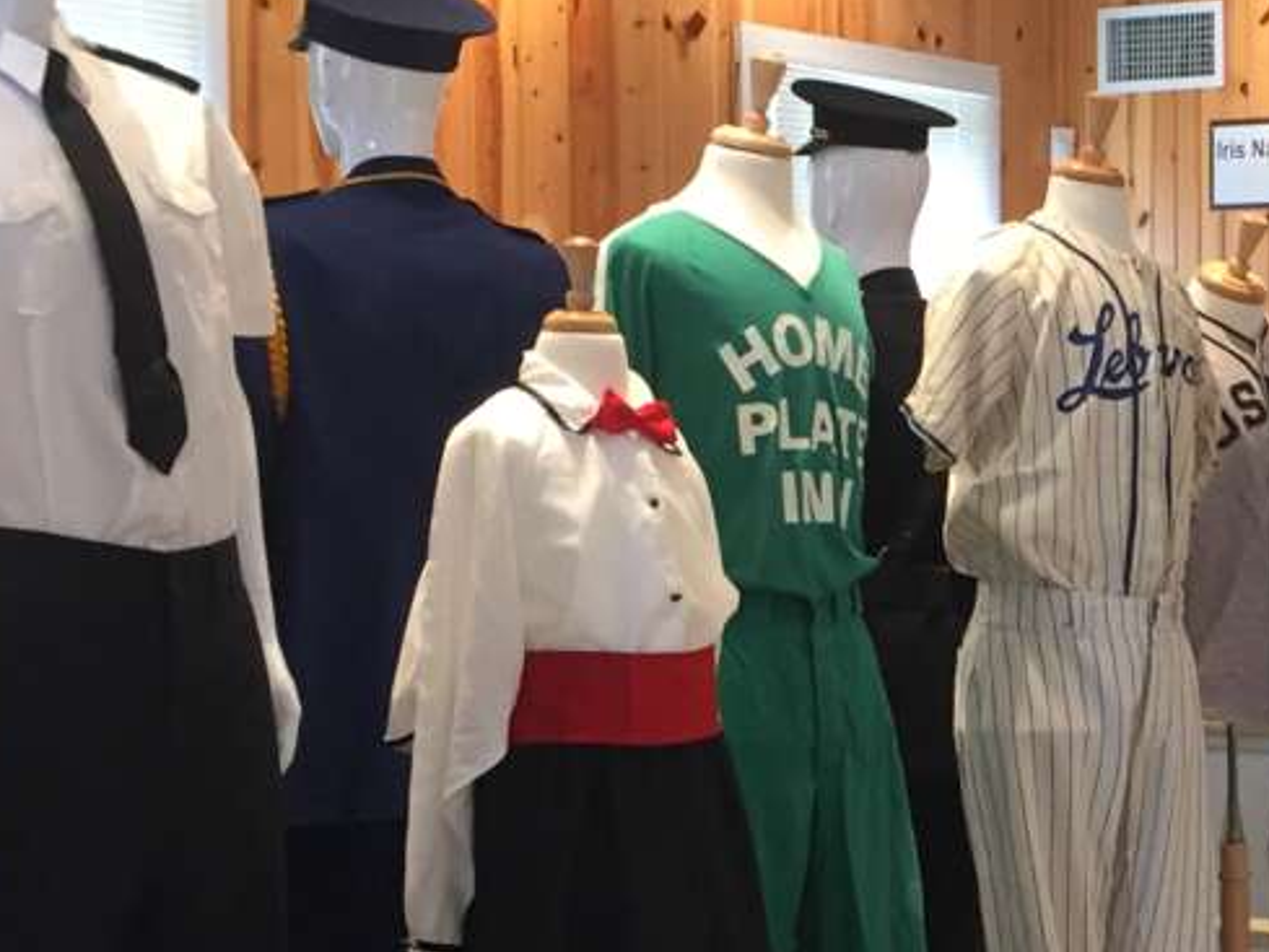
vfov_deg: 16.2
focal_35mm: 91
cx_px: 1513
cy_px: 726
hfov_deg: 20.2
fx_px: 3337
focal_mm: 4.15
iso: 50
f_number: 2.2
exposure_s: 1/30
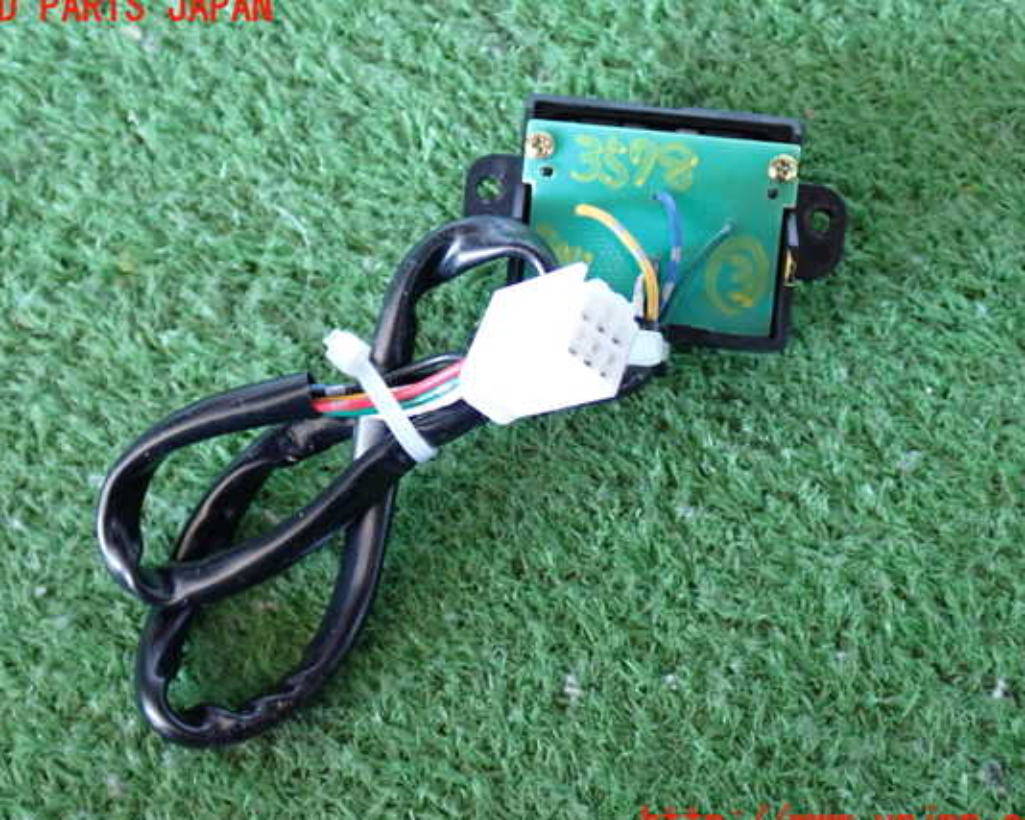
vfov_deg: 33.4
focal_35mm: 45
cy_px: 417
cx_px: 499
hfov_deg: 41.2
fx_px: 1365
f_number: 2.8
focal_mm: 7.31
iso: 800
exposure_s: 1/40
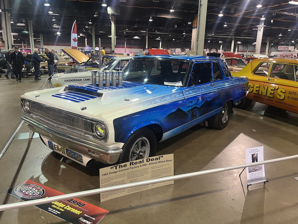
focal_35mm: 26
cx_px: 149
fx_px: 224
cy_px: 112
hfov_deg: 67.3
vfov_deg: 53.1
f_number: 1.6
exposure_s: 1/60
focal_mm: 5.1
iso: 160
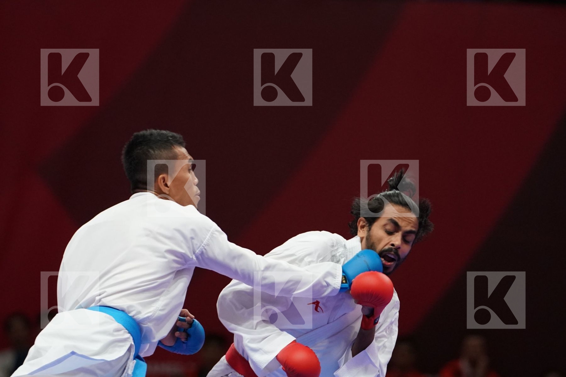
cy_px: 188
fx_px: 5439
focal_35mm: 346
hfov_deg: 6.0
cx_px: 283
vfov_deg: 4.0
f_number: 4
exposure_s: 1/1000
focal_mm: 231
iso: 3200
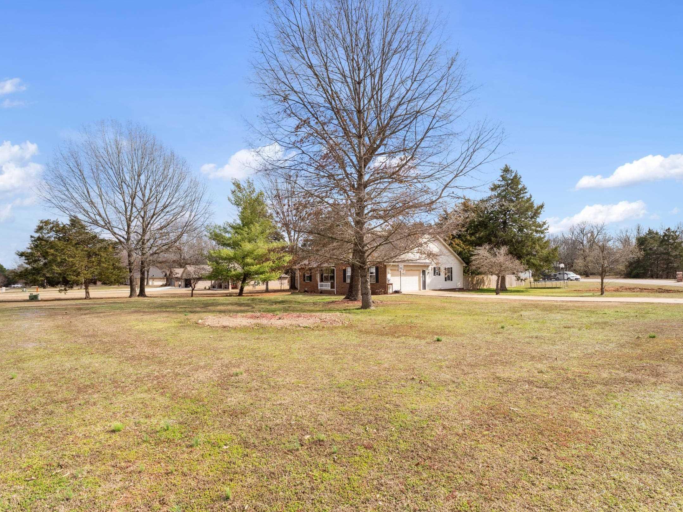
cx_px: 335
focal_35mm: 19
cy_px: 264
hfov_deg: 83.8
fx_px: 380
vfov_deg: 67.9
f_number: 9
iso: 200
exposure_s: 1/160
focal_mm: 11.5
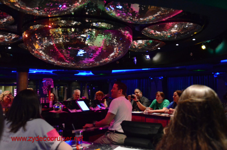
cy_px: 75
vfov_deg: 36.7
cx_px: 114
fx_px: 227
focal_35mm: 36
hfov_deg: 53.2
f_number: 3.8
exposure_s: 1/125
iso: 6400
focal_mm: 24
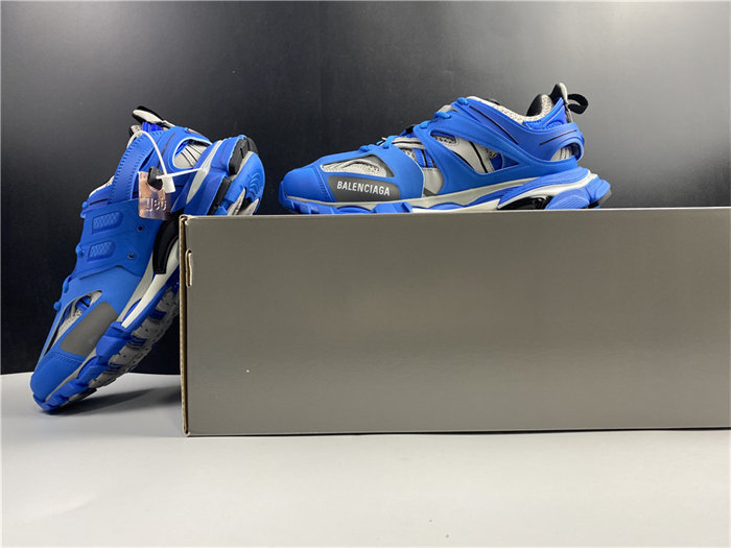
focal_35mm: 26
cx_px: 366
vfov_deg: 53.1
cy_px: 274
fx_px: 549
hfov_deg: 67.3
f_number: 1.8
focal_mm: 4.25
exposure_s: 1/100
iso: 80
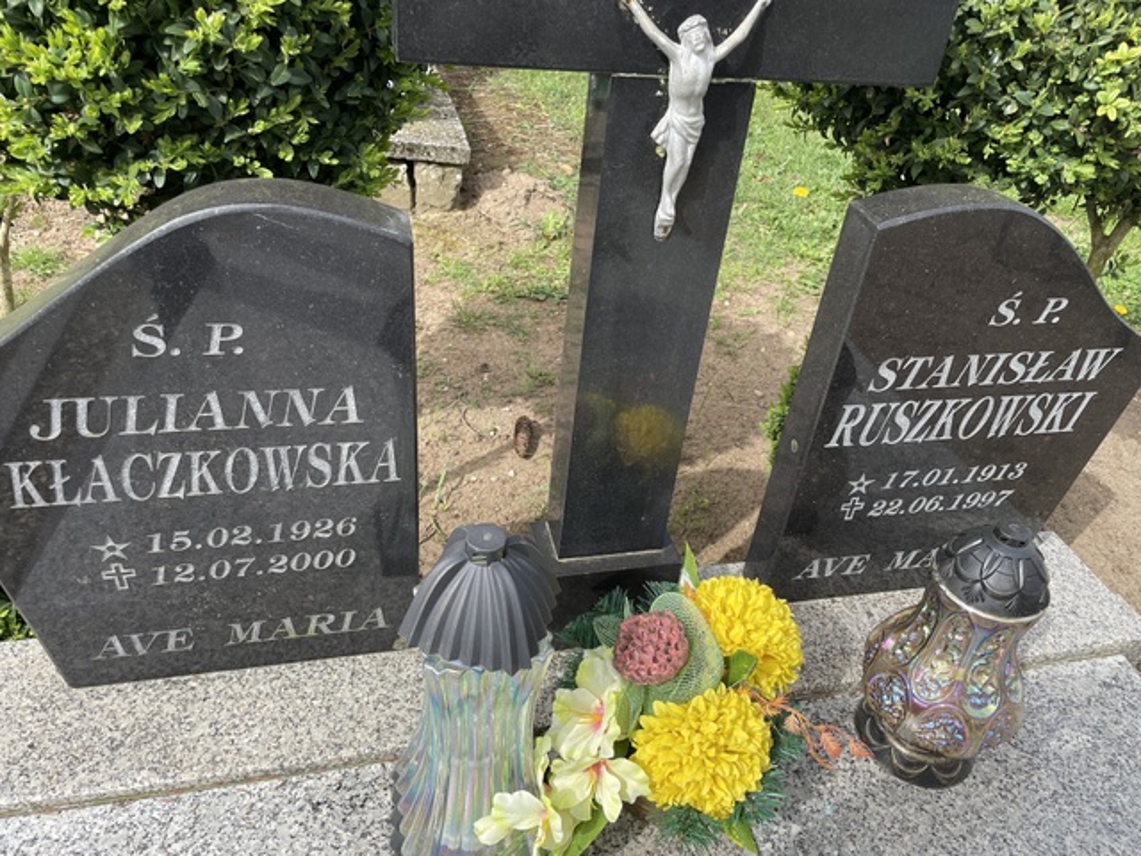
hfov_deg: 67.3
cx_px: 570
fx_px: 857
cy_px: 428
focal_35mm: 26
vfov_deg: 53.1
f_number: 1.6
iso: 32
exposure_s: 1/1171
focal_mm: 4.2
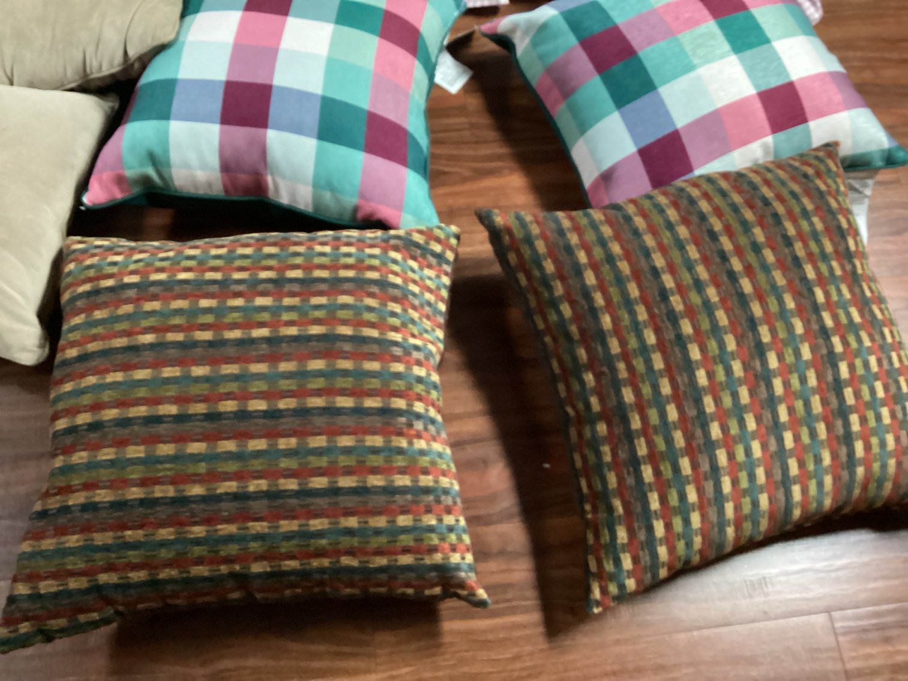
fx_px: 813
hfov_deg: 58.3
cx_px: 454
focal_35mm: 31
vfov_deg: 45.4
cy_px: 340
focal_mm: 3.3
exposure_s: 1/24
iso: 800
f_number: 2.4
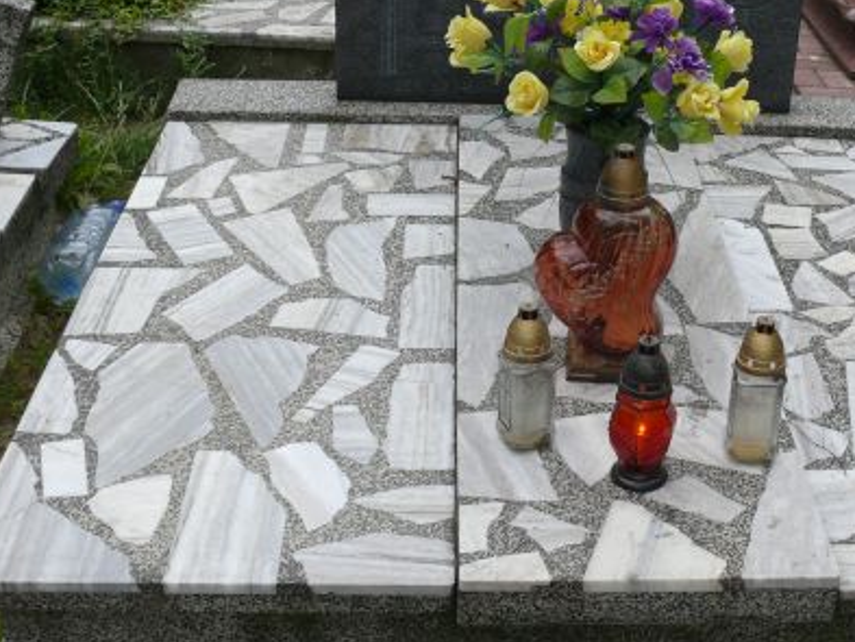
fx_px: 1408
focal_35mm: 57
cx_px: 603
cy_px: 331
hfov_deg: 33.3
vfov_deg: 25.7
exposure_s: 1/100
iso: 100
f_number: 3.6
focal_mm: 7.4
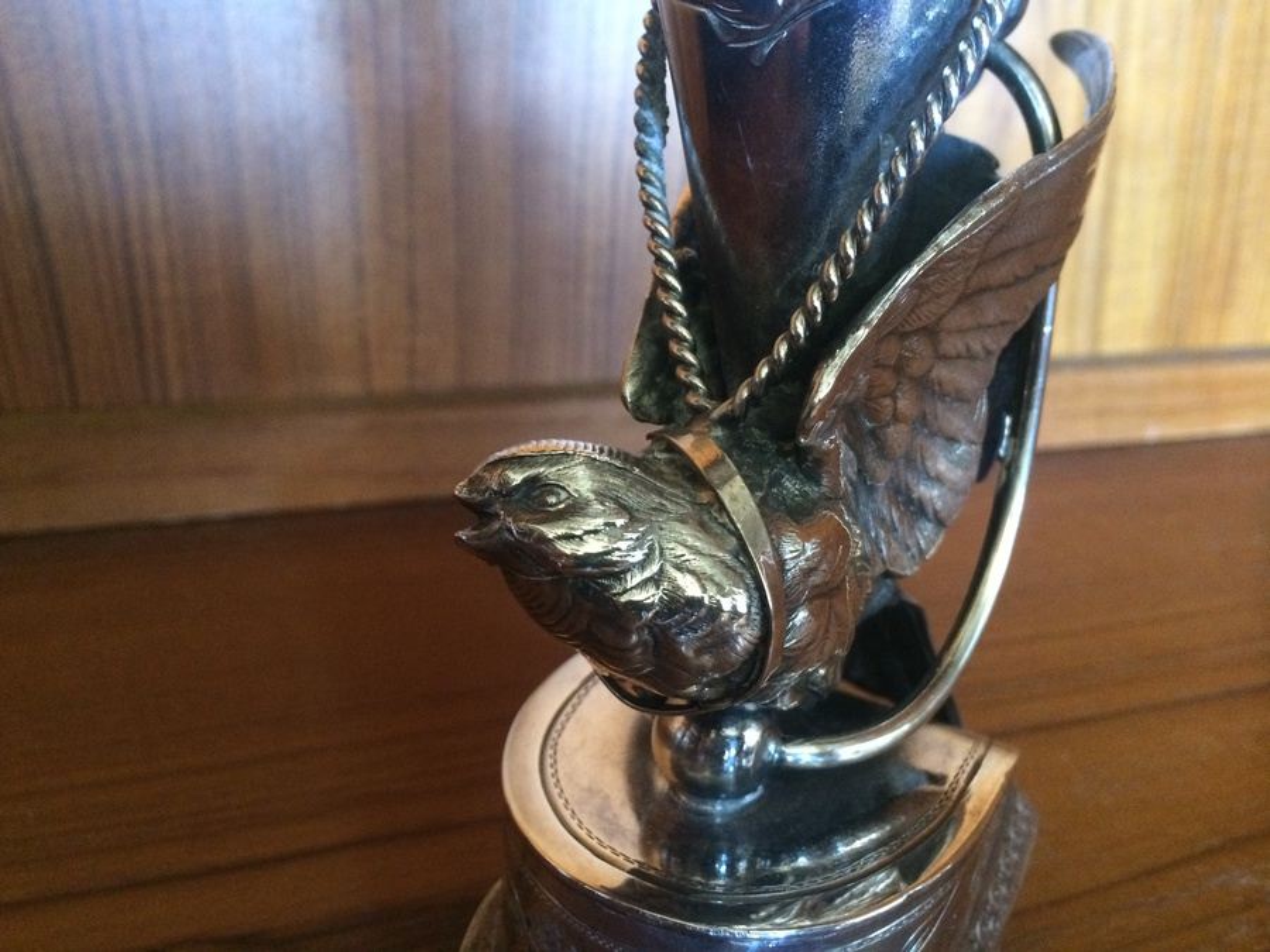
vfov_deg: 46.8
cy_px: 476
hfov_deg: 60.0
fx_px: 1101
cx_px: 635
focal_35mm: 30
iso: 320
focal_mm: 4.12
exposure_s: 1/17
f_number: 2.2
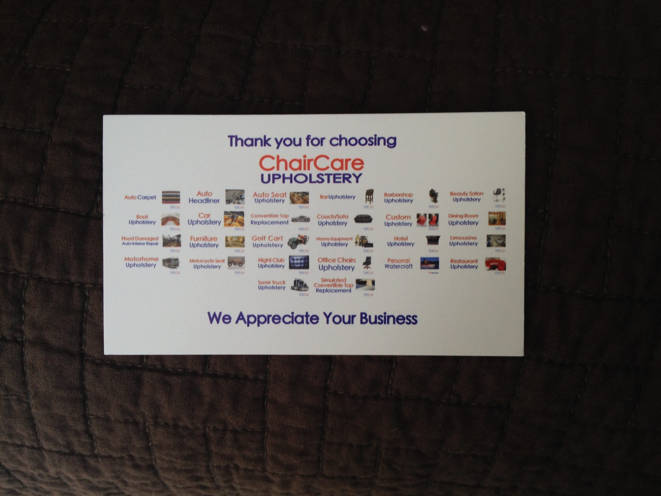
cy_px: 248
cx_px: 330
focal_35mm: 35
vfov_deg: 40.7
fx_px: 668
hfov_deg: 52.6
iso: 50
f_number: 2.4
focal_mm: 4.28
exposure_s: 1/40
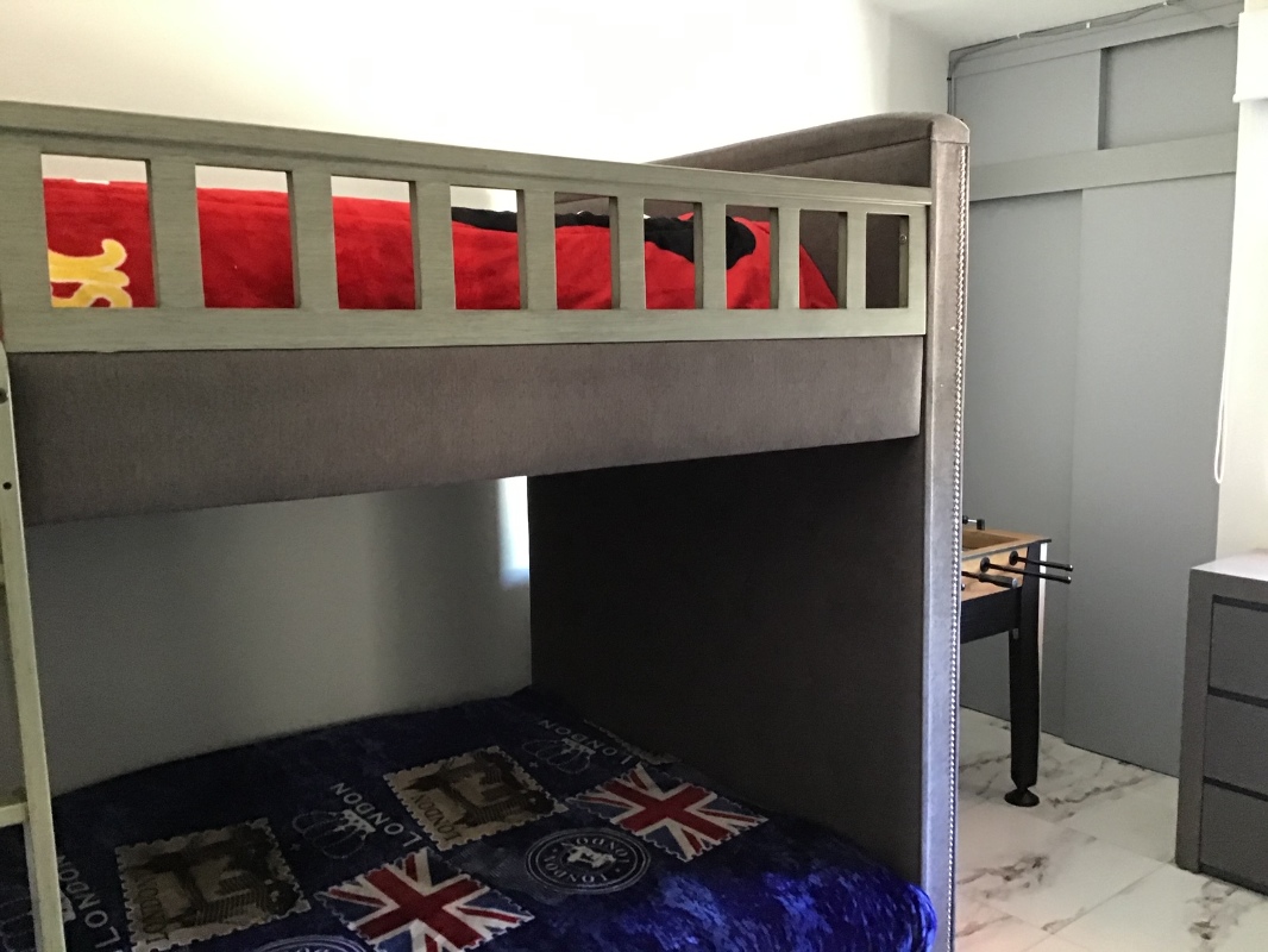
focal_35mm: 31
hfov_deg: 58.3
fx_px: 1136
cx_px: 634
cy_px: 476
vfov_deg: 45.5
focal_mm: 3.3
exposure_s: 1/20
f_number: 2.4
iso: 200
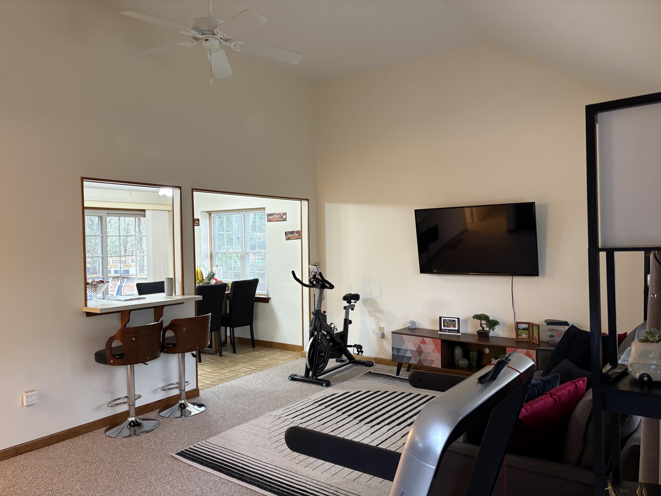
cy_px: 248
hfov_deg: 67.3
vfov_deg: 53.1
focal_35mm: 26
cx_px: 330
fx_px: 496
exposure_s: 1/60
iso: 250
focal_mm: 5.96
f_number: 1.6
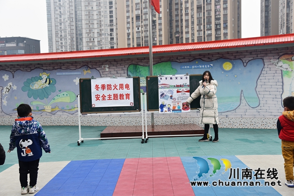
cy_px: 98
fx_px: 359
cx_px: 147
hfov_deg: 44.5
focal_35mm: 44
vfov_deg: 30.5
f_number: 6.3
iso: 400
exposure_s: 1/160
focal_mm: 44
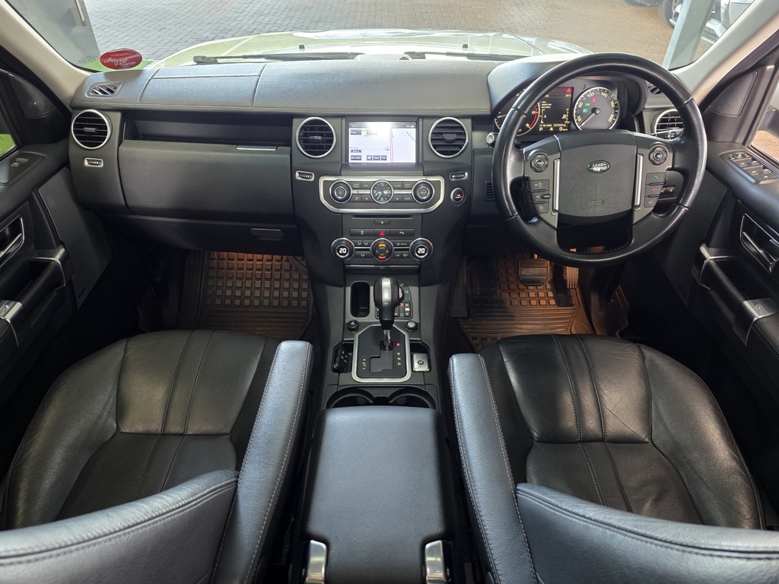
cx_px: 390
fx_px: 518
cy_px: 292
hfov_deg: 73.9
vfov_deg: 58.9
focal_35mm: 23
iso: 320
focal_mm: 6.25
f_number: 1.7
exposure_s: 1/50
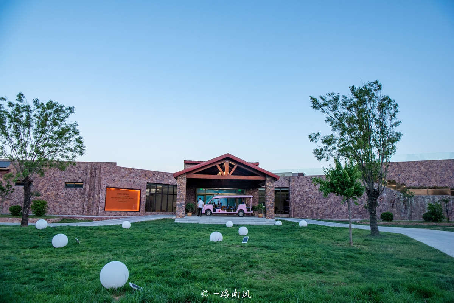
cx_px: 227
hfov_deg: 69.4
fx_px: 328
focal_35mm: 26
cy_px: 152
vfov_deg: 49.6
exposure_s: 1/80
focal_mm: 26
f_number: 9
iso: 500
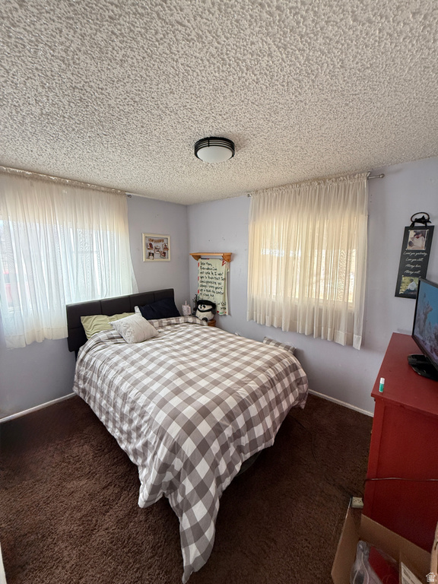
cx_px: 219
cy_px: 292
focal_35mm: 14
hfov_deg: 85.7
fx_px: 236
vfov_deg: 102.1
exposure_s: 1/86
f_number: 2.2
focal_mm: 2.22
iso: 320
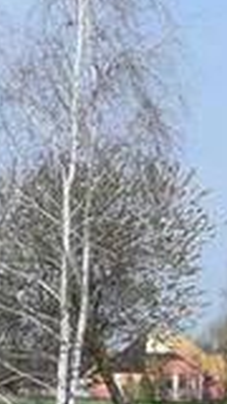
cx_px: 121
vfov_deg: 7.6
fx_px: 3028
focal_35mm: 283
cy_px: 443
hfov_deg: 4.3
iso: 200
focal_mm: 18
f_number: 10
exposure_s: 1/400
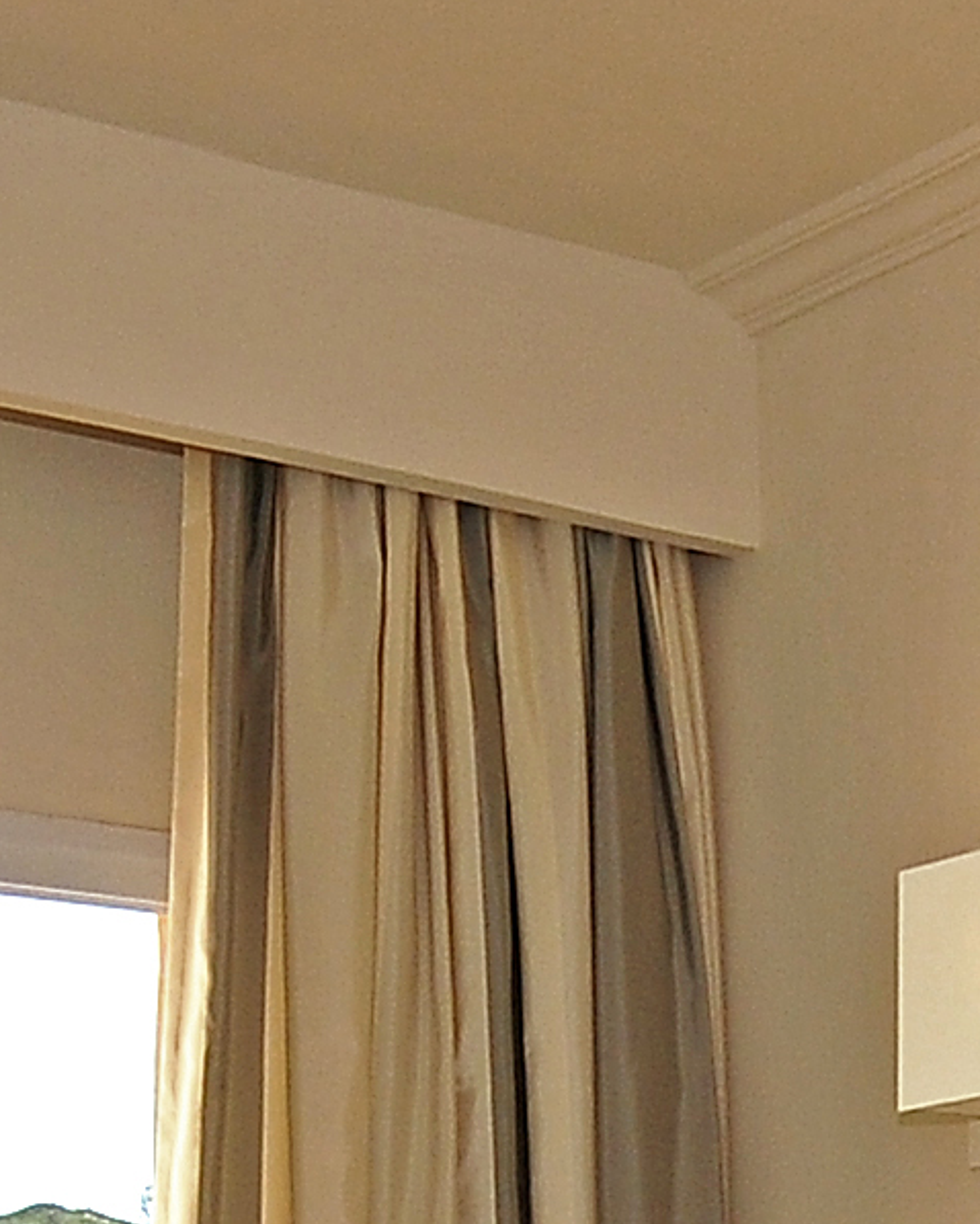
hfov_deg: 15.2
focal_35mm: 101
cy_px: 1630
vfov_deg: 17.7
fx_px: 3660
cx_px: 707
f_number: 11
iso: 200
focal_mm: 10
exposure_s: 1/80
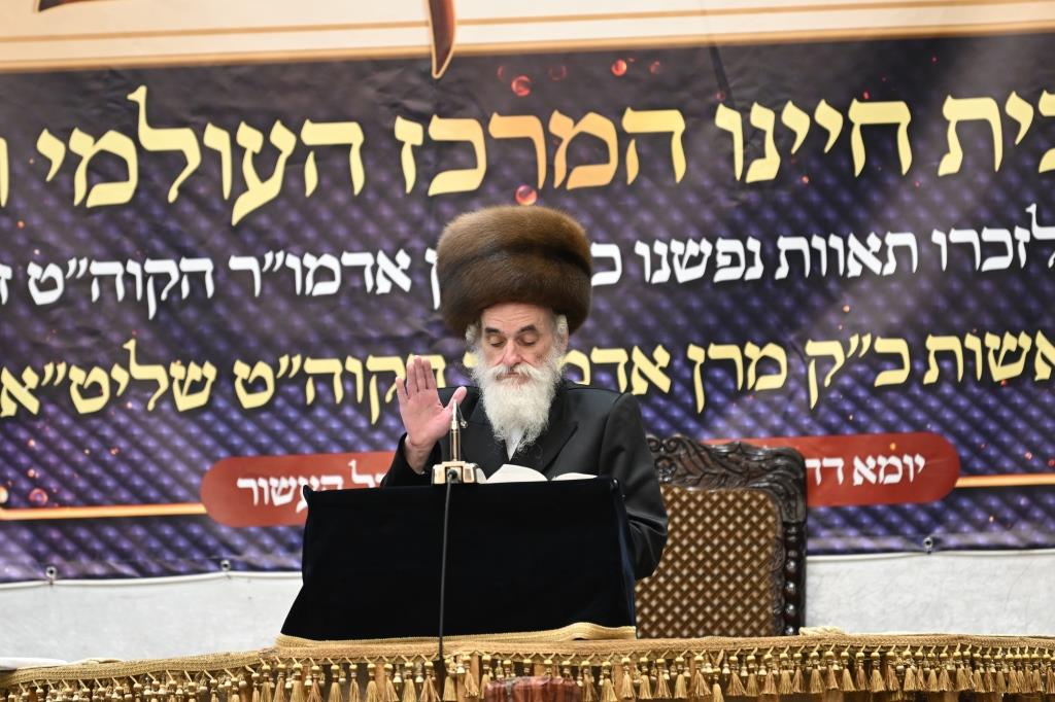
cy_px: 351
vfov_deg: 4.6
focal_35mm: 300
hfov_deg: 6.9
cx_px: 528
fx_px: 8788
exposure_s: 1/125
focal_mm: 200
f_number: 2.8
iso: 640
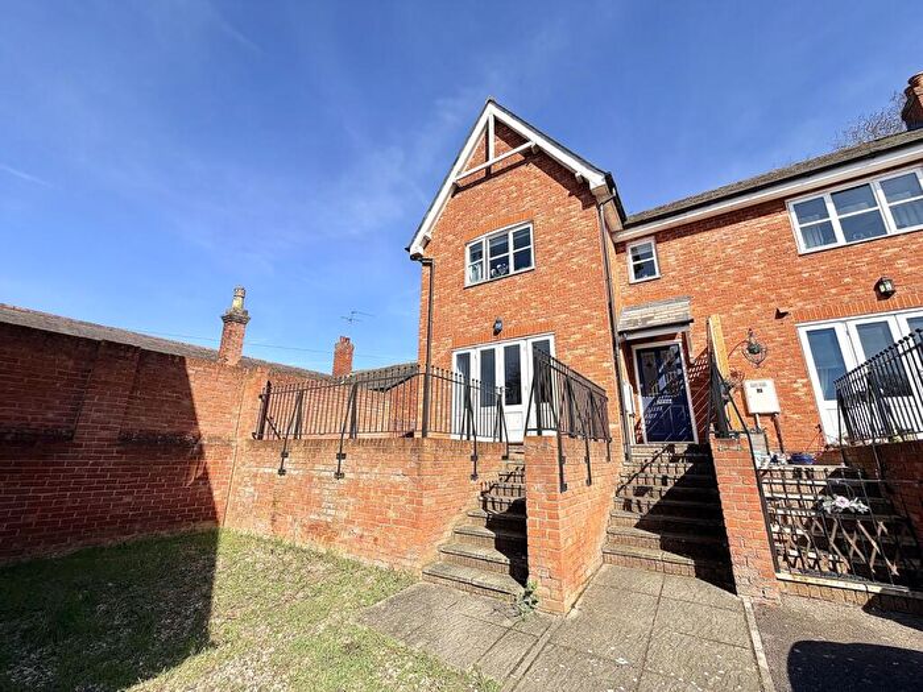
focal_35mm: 14
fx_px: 373
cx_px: 462
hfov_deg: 102.1
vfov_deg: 85.7
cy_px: 346
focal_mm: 2.22
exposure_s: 1/770
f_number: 2.2
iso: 20
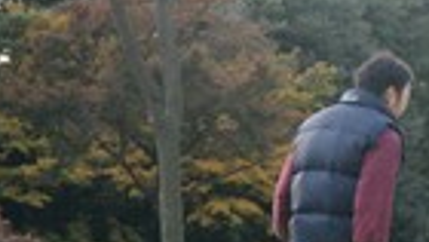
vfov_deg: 3.2
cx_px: 466
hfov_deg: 5.7
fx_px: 4280
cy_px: 244
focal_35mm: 376
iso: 4000
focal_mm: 80
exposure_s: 1/1000
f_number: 9
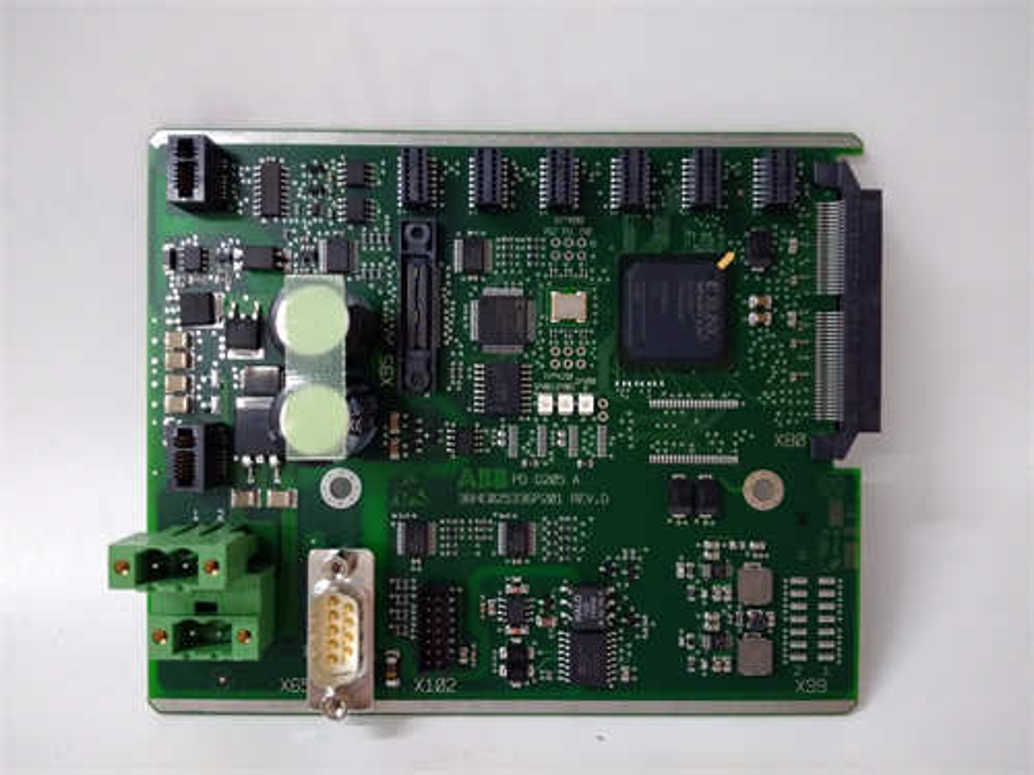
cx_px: 517
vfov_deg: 51.4
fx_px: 807
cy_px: 388
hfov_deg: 65.3
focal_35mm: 27
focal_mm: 3.79
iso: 655
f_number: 2
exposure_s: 1/33
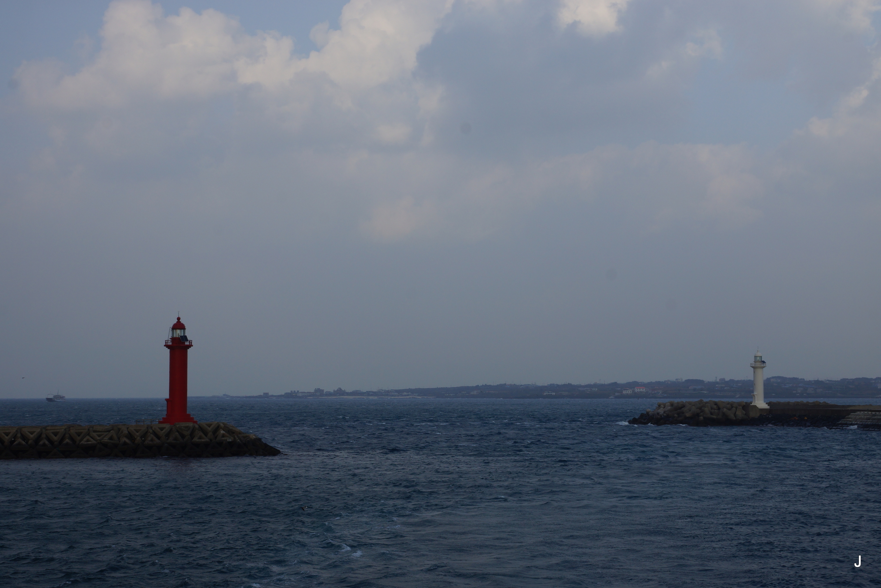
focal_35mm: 60
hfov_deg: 33.4
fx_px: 1468
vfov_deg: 22.6
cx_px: 440
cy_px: 294
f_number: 11
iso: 100
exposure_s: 1/125
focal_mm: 40
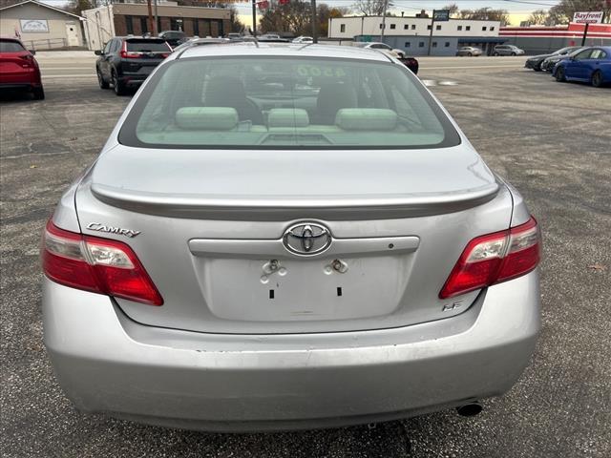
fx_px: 459
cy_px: 229
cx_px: 306
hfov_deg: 67.3
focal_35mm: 26
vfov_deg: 53.1
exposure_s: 1/493
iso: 50
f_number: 1.5
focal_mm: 5.7
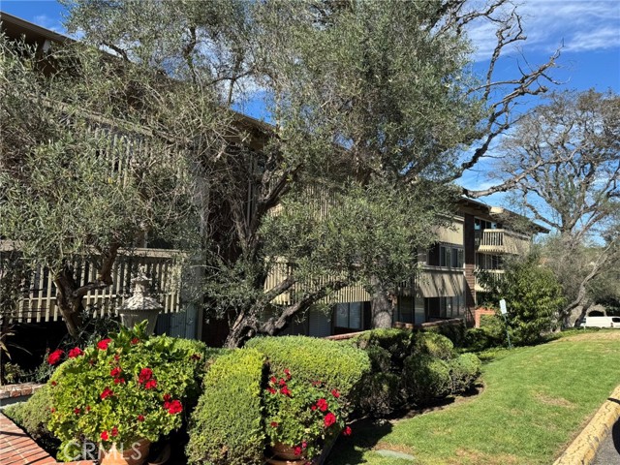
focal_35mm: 24
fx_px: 430
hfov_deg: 71.6
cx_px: 310
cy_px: 232
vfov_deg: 56.8
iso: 80
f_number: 1.78
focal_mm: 6.76
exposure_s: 1/2604
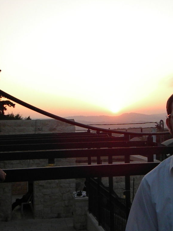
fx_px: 420
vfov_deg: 30.7
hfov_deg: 23.1
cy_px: 115
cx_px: 129
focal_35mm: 63
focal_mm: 8.6
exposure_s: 1/374
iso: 720
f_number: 7.8
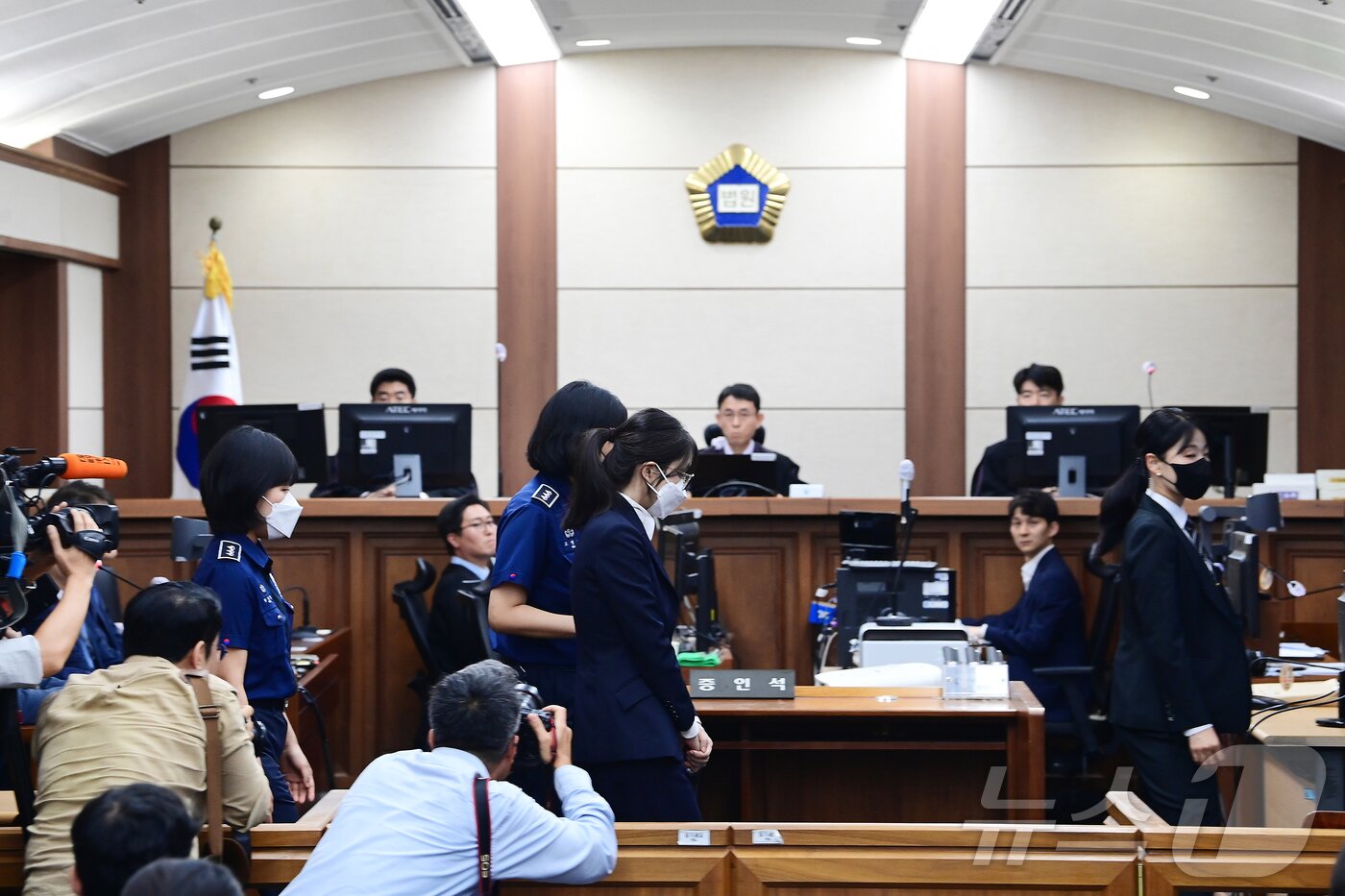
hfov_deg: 17.1
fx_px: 4482
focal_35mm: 120
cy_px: 448
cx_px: 672
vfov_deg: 11.4
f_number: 5.6
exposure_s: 1/320
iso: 3200
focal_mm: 120
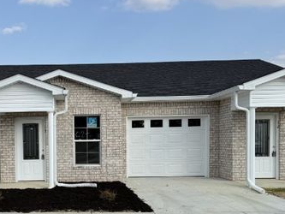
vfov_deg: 39.2
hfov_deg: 49.3
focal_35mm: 36
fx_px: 297
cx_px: 72
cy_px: 142
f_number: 1.78
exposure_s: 1/3759
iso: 80
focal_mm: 6.76
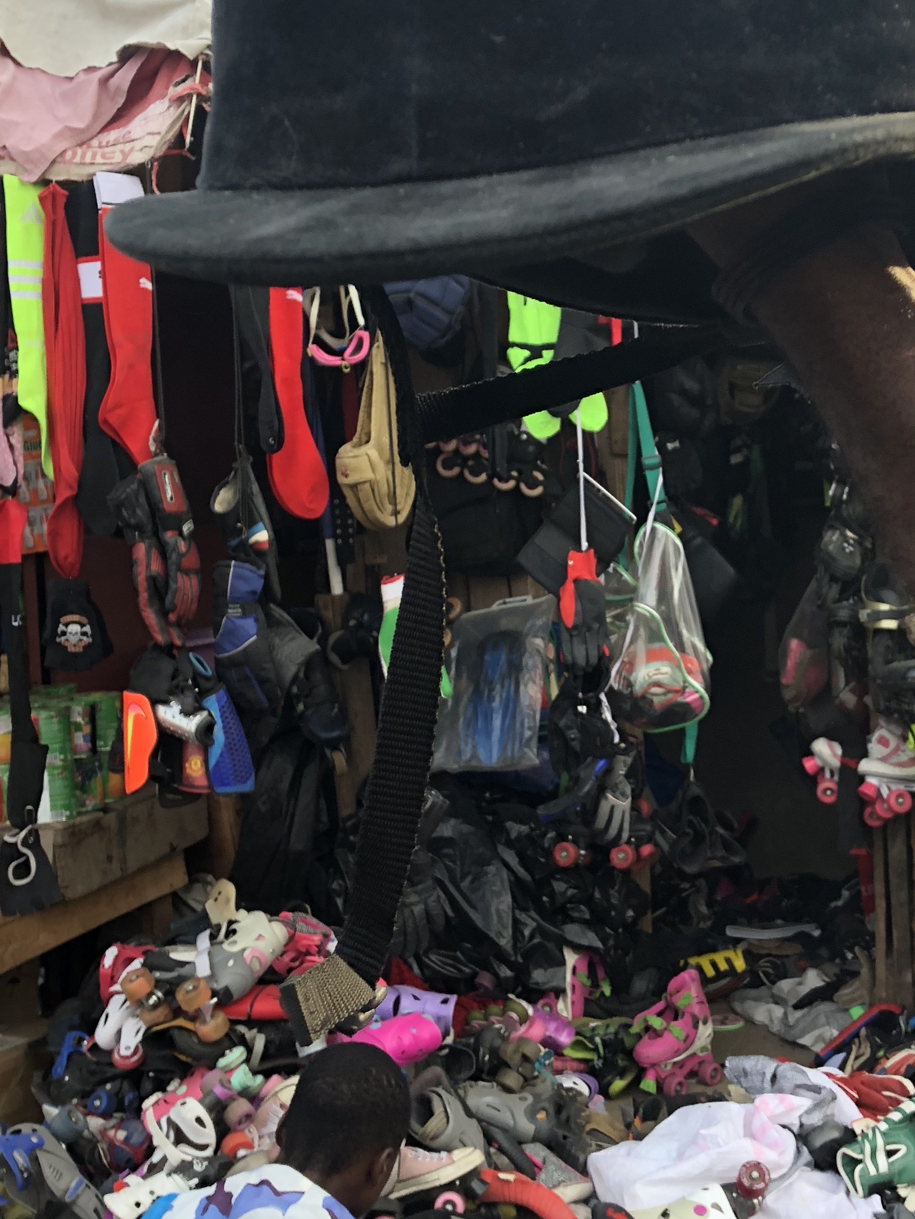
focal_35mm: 48
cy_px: 527
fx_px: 1692
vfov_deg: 39.6
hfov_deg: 30.0
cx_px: 617
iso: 20
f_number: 1.8
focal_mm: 3.99
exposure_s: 1/174
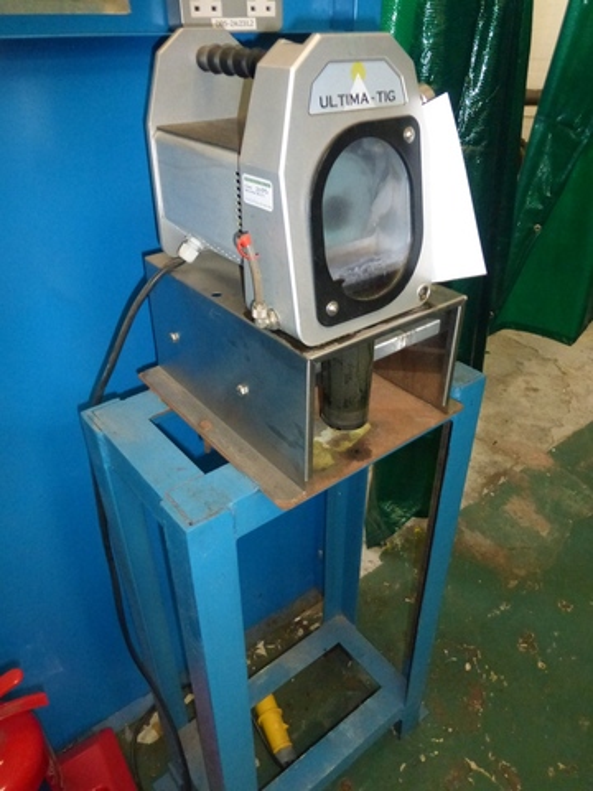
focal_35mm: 25
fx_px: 571
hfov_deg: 54.9
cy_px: 396
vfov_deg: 69.4
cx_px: 296
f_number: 3.3
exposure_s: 1/8
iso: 800
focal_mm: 4.3
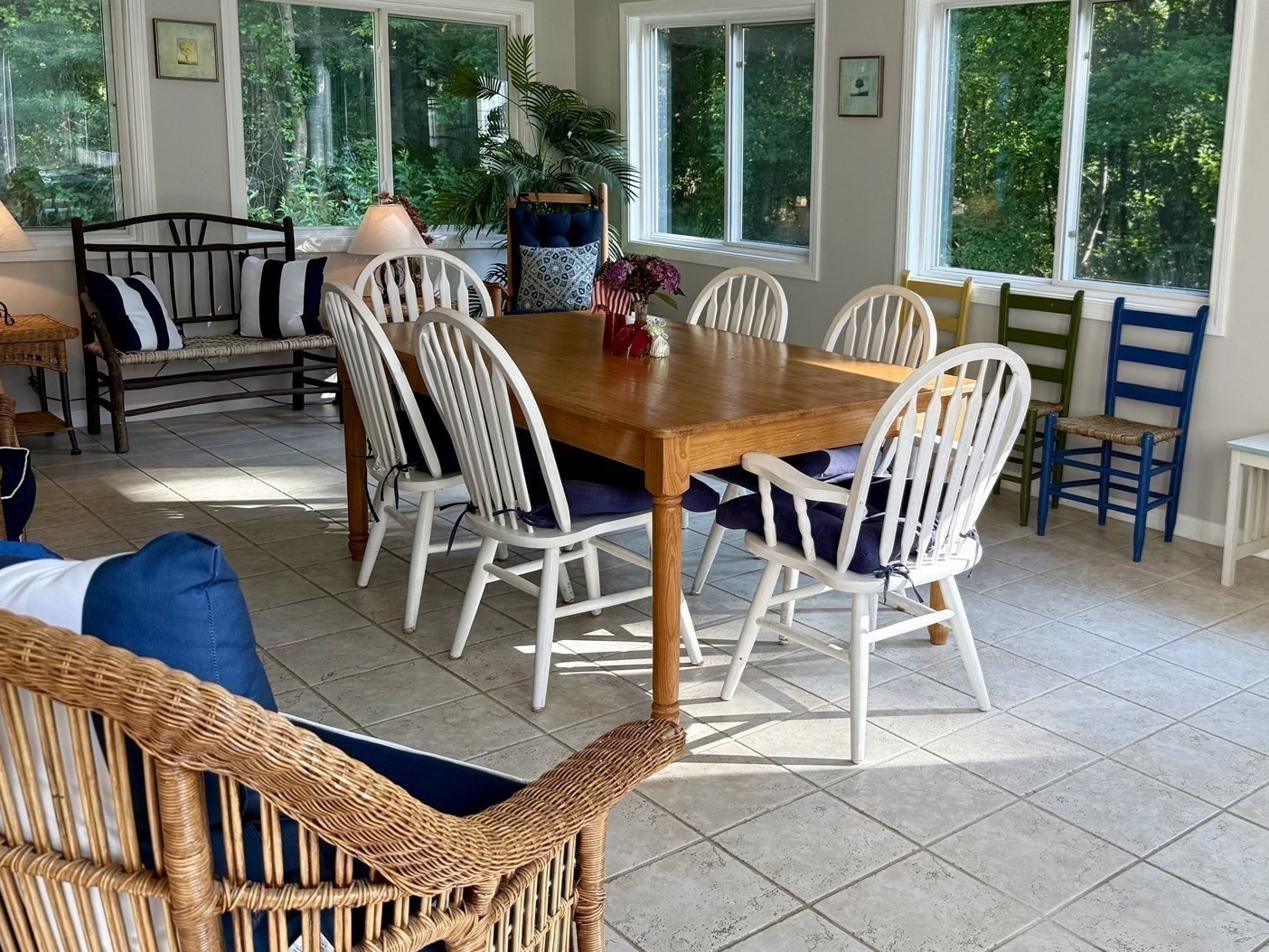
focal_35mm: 35
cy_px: 385
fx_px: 1283
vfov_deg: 40.5
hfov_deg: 51.6
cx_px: 850
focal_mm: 6.76
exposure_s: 1/182
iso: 64
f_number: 1.78
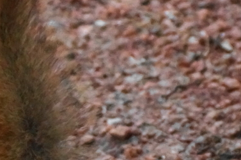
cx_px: -18
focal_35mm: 995
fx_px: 6658
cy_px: 101
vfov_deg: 1.4
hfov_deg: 2.1
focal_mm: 250
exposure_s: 1/640
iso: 3200
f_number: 8
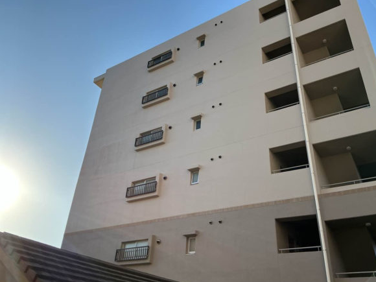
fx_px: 326
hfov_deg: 60.0
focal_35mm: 30
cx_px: 194
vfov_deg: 46.8
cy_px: 139
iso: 25
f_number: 1.8
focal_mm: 3
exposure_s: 1/1786
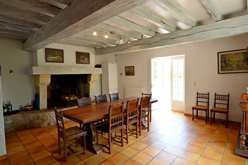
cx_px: 124
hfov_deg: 85.5
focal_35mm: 20
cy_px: 82
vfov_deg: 63.1
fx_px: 134
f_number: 4
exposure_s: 1/60
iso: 400
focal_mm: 13
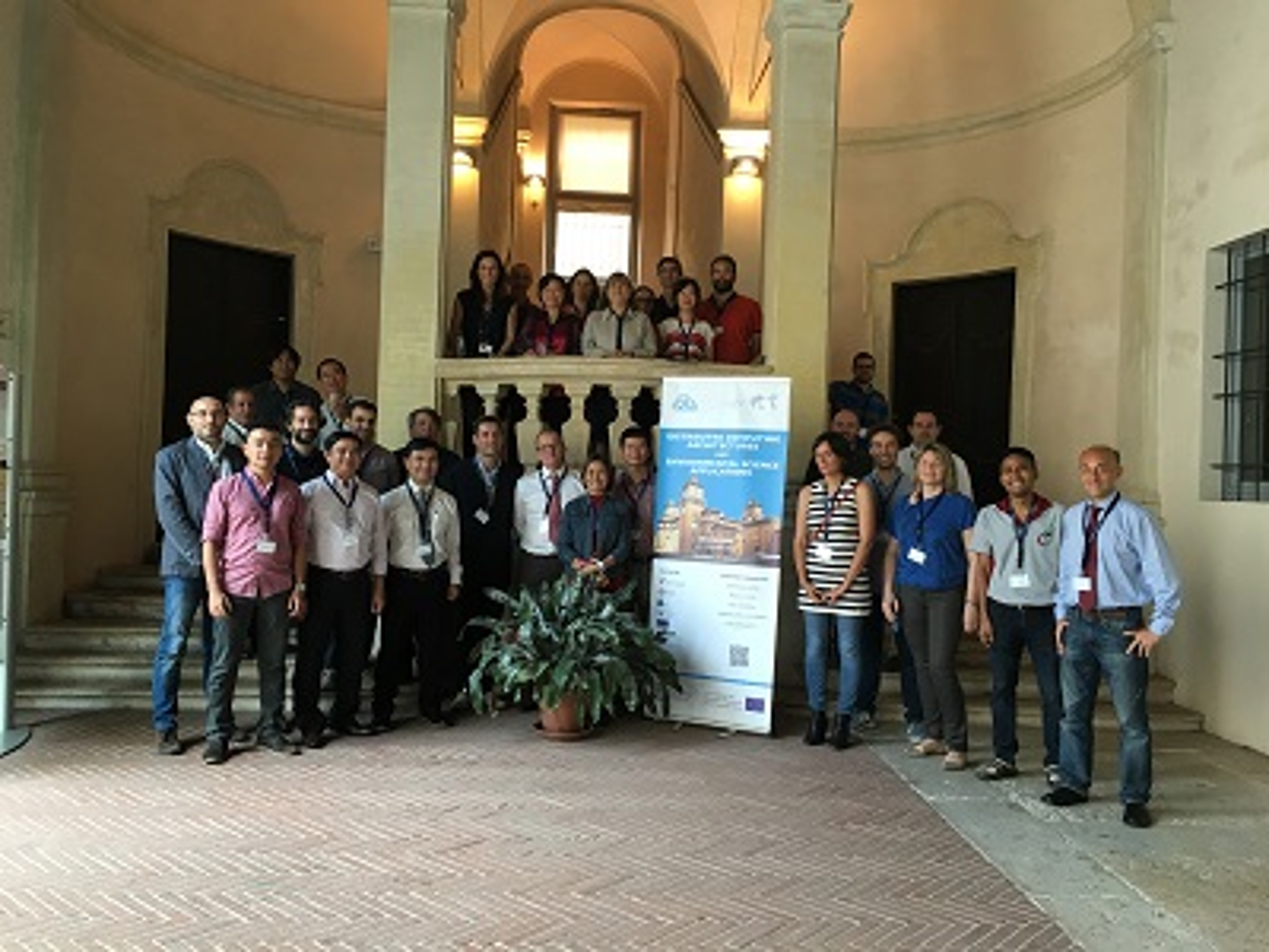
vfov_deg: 48.2
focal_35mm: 29
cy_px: 476
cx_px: 634
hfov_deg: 61.7
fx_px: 1063
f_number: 2.2
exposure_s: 1/33
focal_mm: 4.15
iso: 50
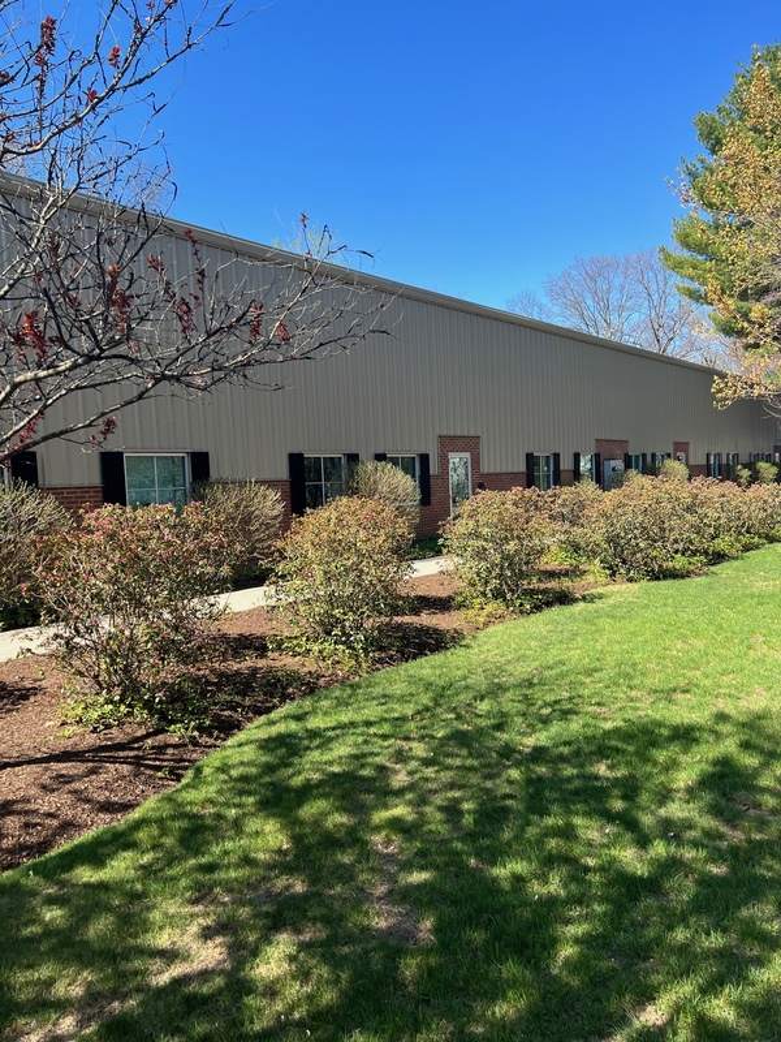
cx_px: 390
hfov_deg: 53.1
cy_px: 521
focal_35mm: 26
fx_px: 782
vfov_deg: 67.3
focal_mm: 5.7
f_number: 1.5
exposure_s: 1/1724
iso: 50
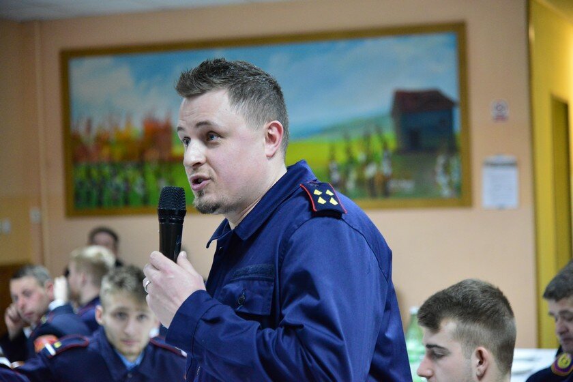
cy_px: 191
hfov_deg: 23.6
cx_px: 286
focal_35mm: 86
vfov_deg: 15.9
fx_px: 1369
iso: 6400
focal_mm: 86
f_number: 4
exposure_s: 1/60
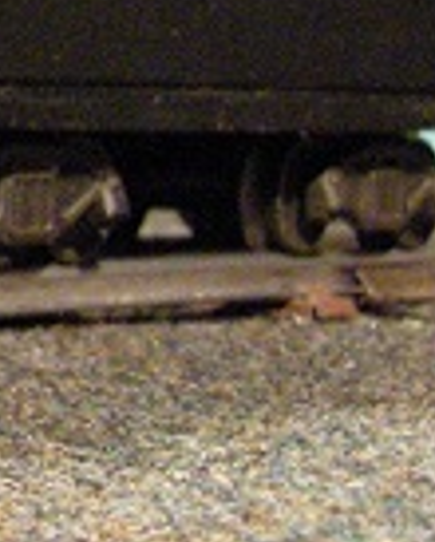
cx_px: -906
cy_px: 40
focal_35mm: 199
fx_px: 3195
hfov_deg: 6.9
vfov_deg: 9.6
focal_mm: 7.5
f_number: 2.7
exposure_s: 1/8
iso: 548
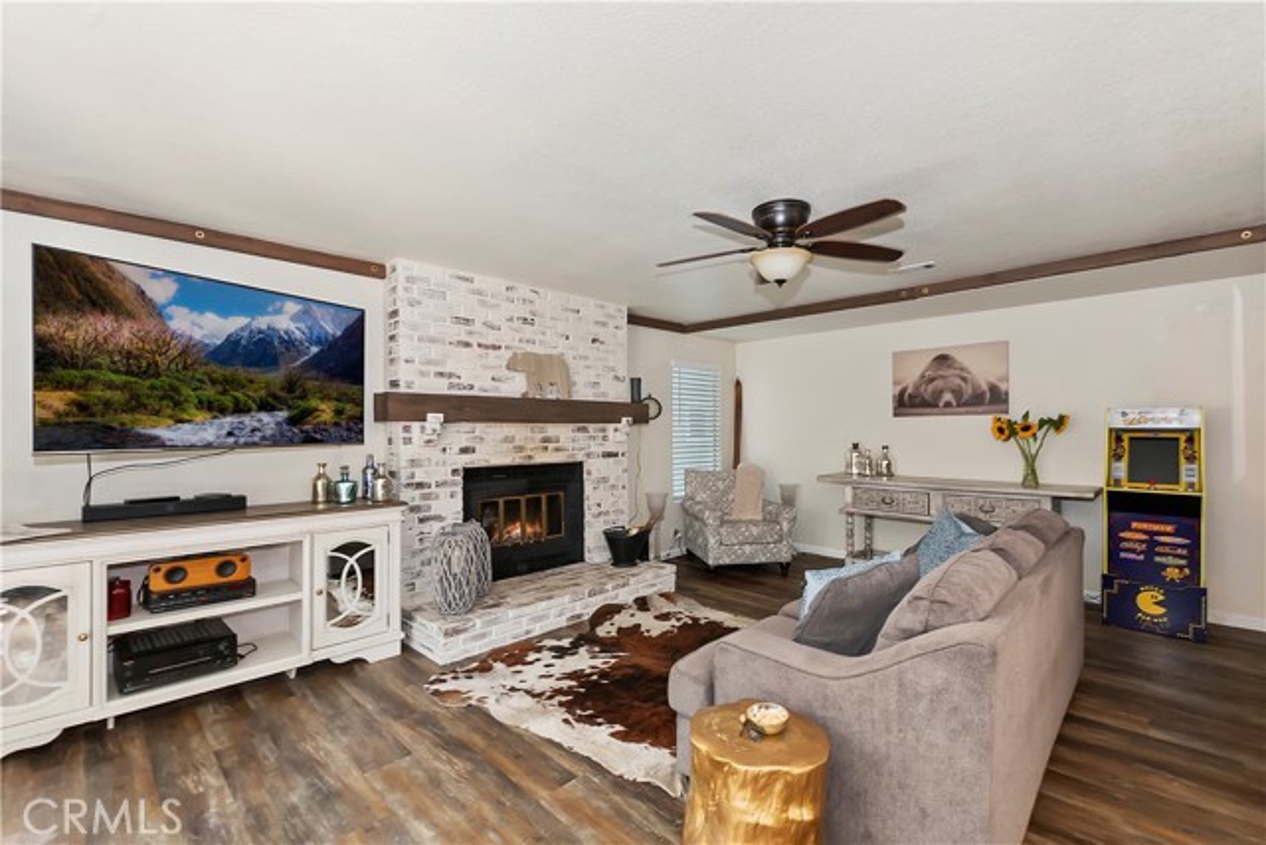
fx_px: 528
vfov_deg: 77.4
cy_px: 422
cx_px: 633
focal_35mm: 15
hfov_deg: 100.4
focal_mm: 10
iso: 400
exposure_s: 1/30
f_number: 8
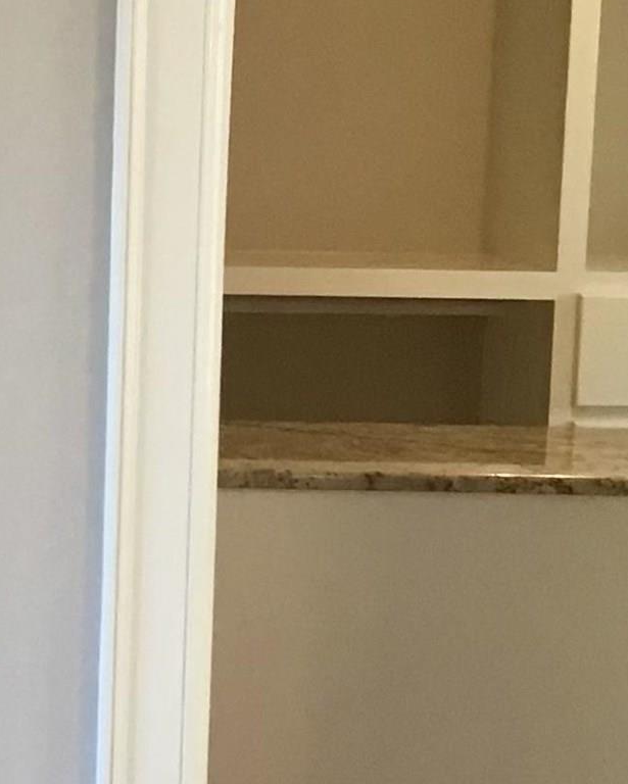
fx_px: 2810
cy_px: 457
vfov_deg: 15.9
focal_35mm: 121
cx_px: -321
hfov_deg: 12.1
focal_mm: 3.3
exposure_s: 1/30
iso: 100
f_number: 2.4
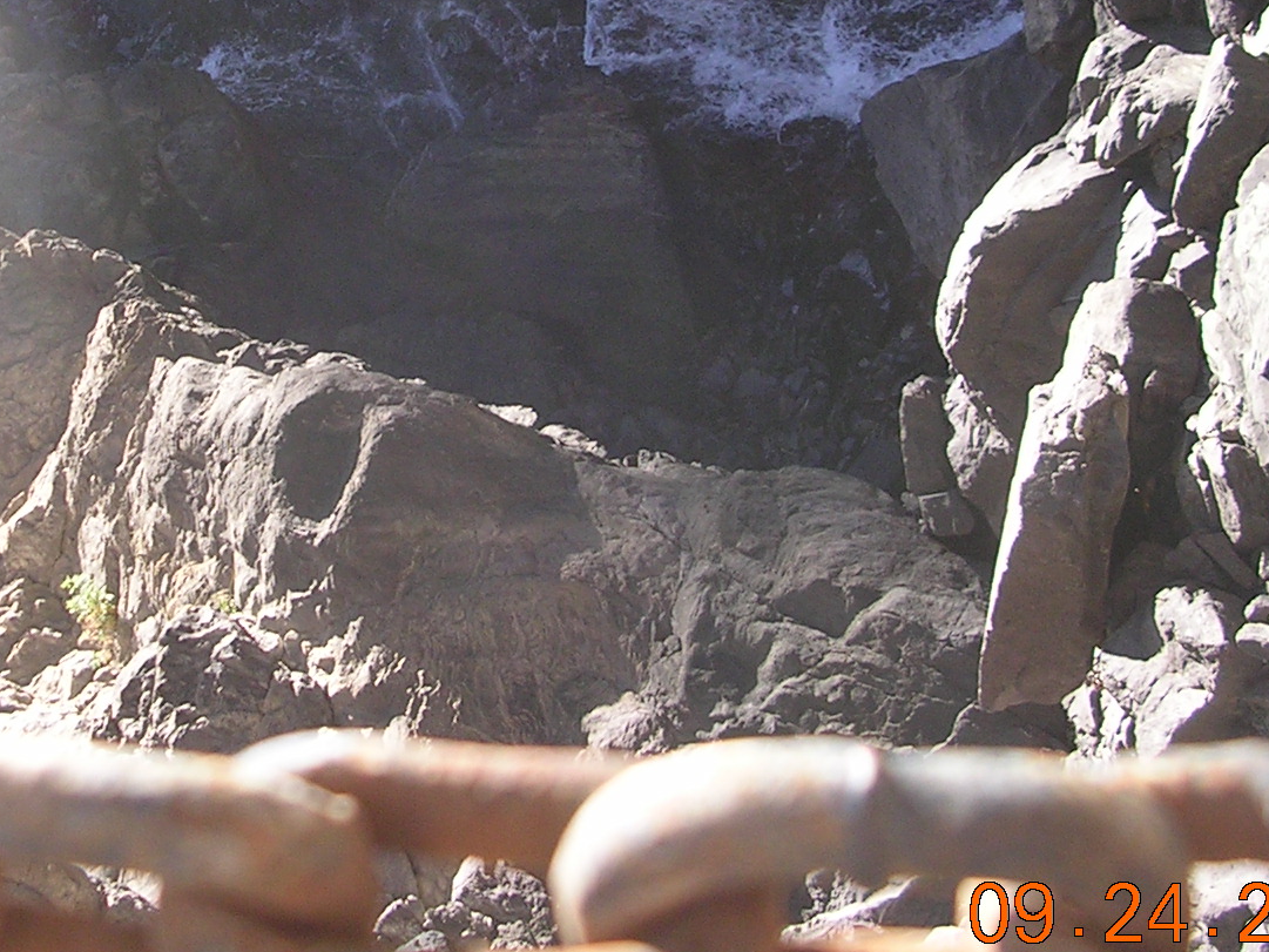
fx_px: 2640
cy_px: 200
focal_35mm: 72
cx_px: 376
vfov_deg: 20.2
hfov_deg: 26.8
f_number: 2.8
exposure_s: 1/216
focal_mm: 5.8
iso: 50
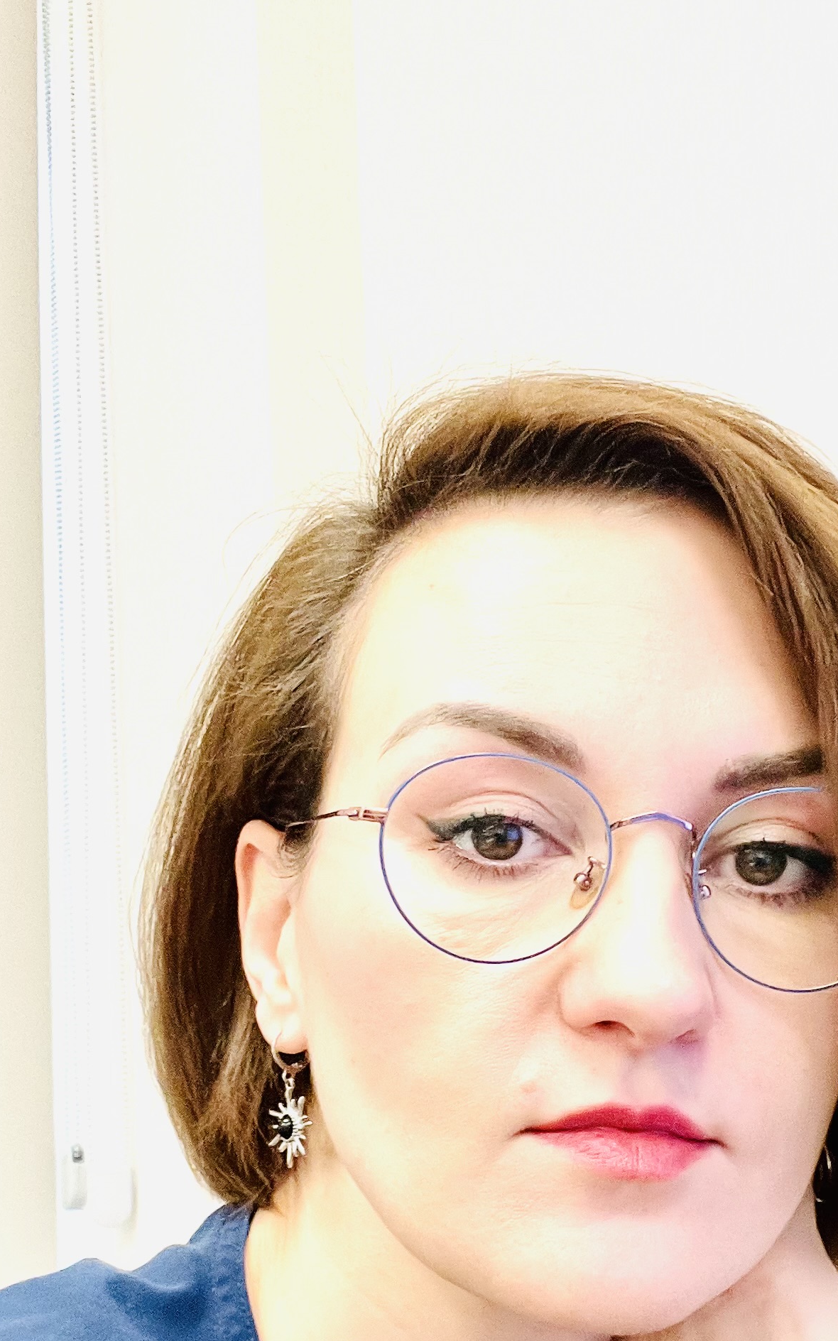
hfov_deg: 24.8
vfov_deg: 37.9
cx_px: 506
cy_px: 1000
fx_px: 1900
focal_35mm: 52
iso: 160
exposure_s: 1/50
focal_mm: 2.71
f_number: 2.2
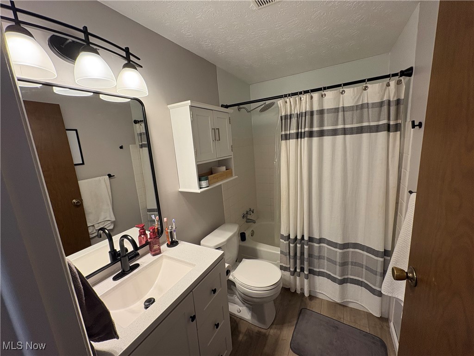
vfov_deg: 85.7
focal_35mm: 14
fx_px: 192
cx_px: 237
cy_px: 178
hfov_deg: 102.1
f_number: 2.2
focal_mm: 2.22
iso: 200
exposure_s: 1/120
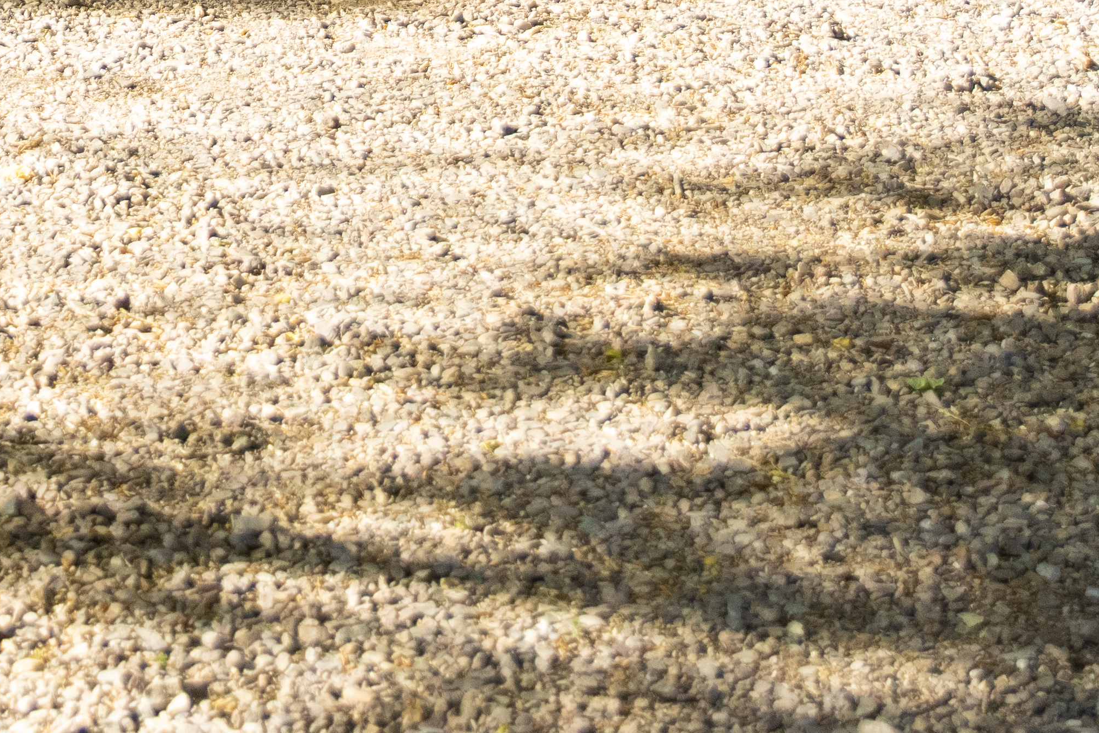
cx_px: -295
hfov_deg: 14.9
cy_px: -689
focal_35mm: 132
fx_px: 4029
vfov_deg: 9.7
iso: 500
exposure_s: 1/1000
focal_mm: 28
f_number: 2.8
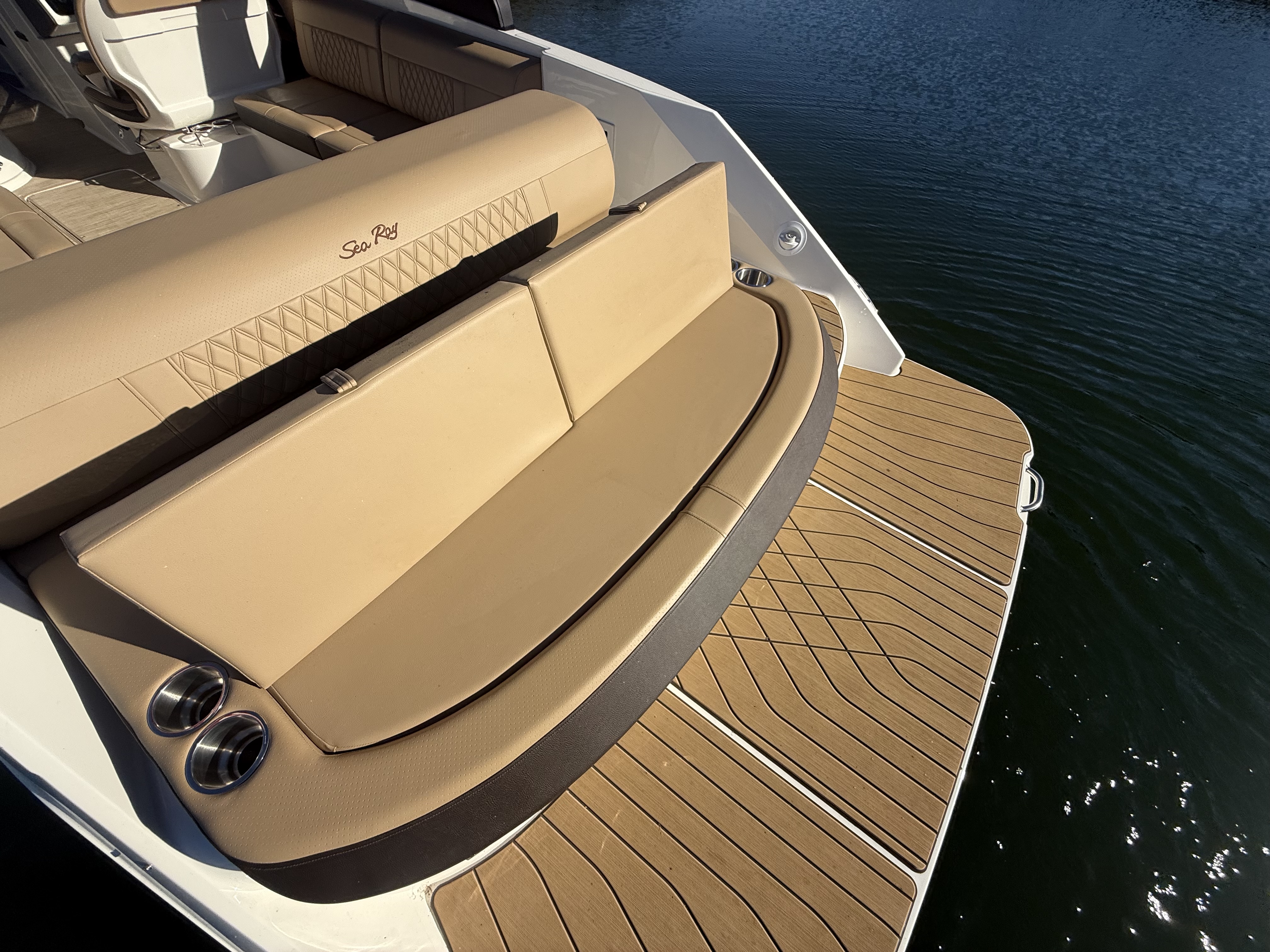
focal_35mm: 14
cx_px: 635
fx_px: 514
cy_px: 476
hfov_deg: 102.1
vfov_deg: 85.7
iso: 50
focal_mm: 2.22
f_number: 2.2
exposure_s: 1/3289
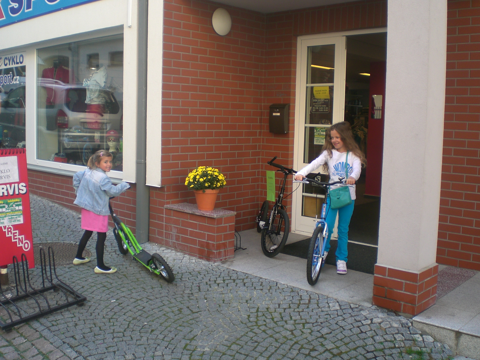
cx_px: 240
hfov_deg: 49.0
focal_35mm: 38
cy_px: 180
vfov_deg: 37.7
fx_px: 527
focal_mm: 6.3
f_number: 3.1
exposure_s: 1/60
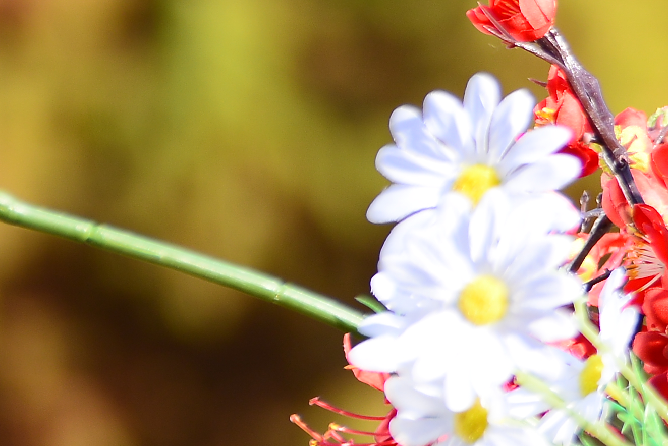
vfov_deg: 1.5
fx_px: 17022
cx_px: 1485
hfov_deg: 2.2
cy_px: 264
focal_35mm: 917
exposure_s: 1/250
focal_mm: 165
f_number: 5
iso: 100
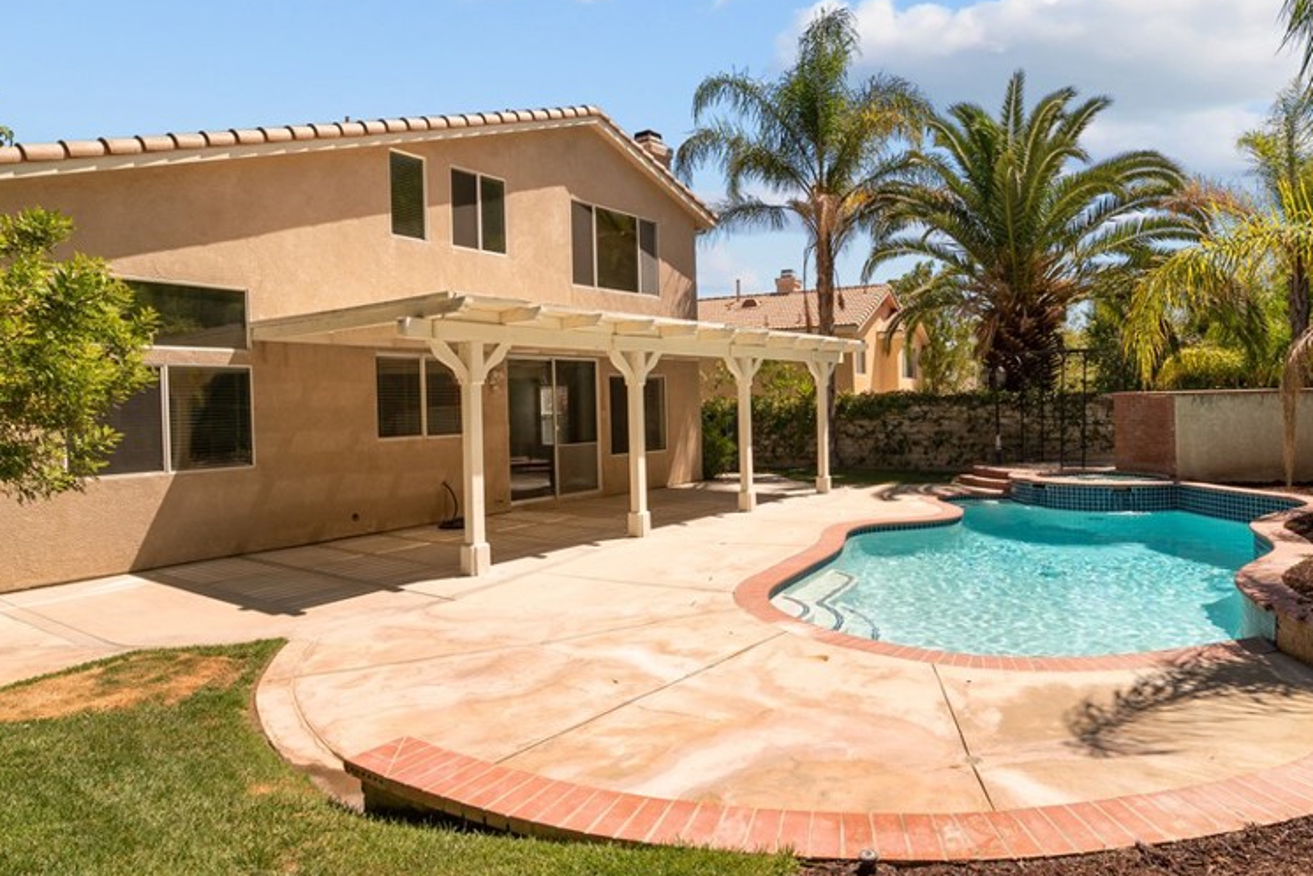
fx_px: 802
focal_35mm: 22
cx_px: 737
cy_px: 406
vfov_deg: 57.2
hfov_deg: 78.2
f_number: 11
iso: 250
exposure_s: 1/320
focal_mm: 16
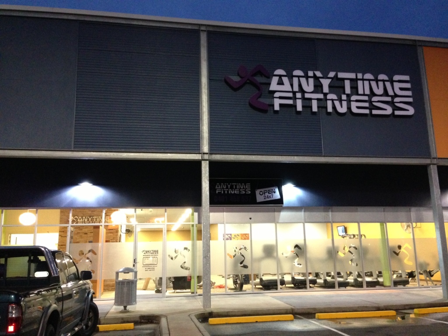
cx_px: 224
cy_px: 168
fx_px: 427
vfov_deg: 42.9
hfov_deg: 55.4
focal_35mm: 33
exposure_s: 1/17
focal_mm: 4.13
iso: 500
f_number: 2.4
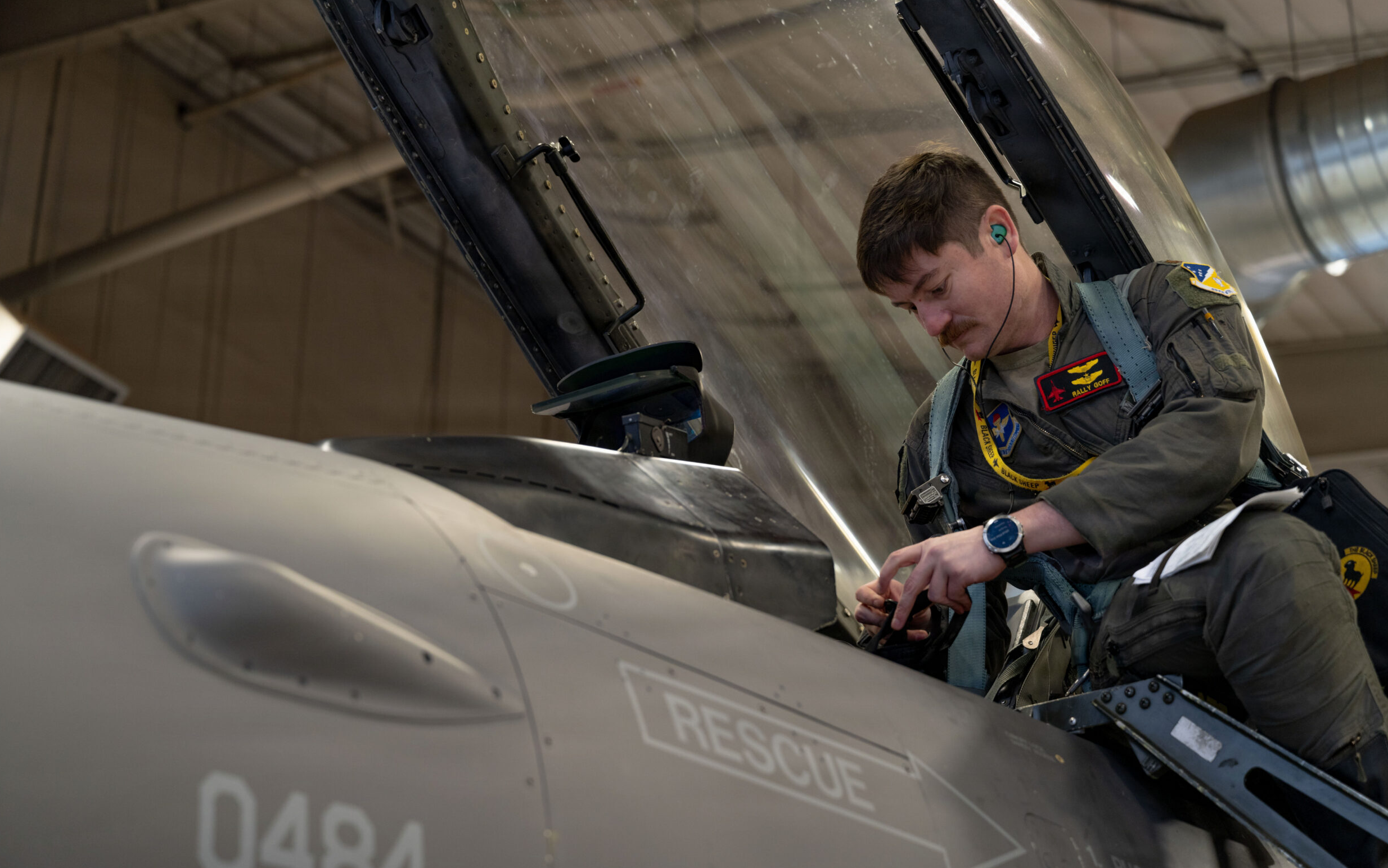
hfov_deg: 27.8
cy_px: 442
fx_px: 2799
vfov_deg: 17.6
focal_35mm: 74
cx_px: 698
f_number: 4
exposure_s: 1/100
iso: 320
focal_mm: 70
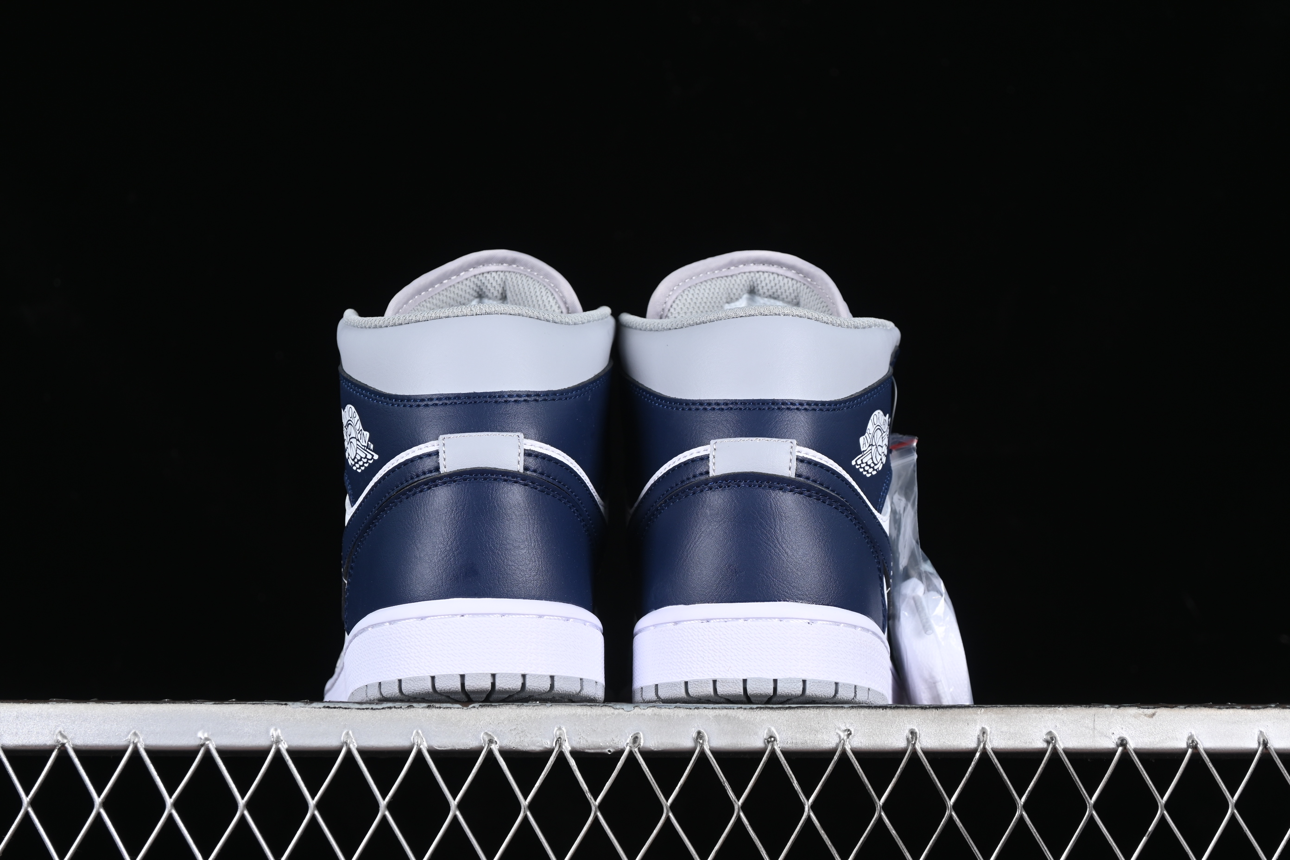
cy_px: 430
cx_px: 645
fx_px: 2687
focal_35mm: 75
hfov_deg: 27.0
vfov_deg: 18.2
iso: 160
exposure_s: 1/60
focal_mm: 50
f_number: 6.3
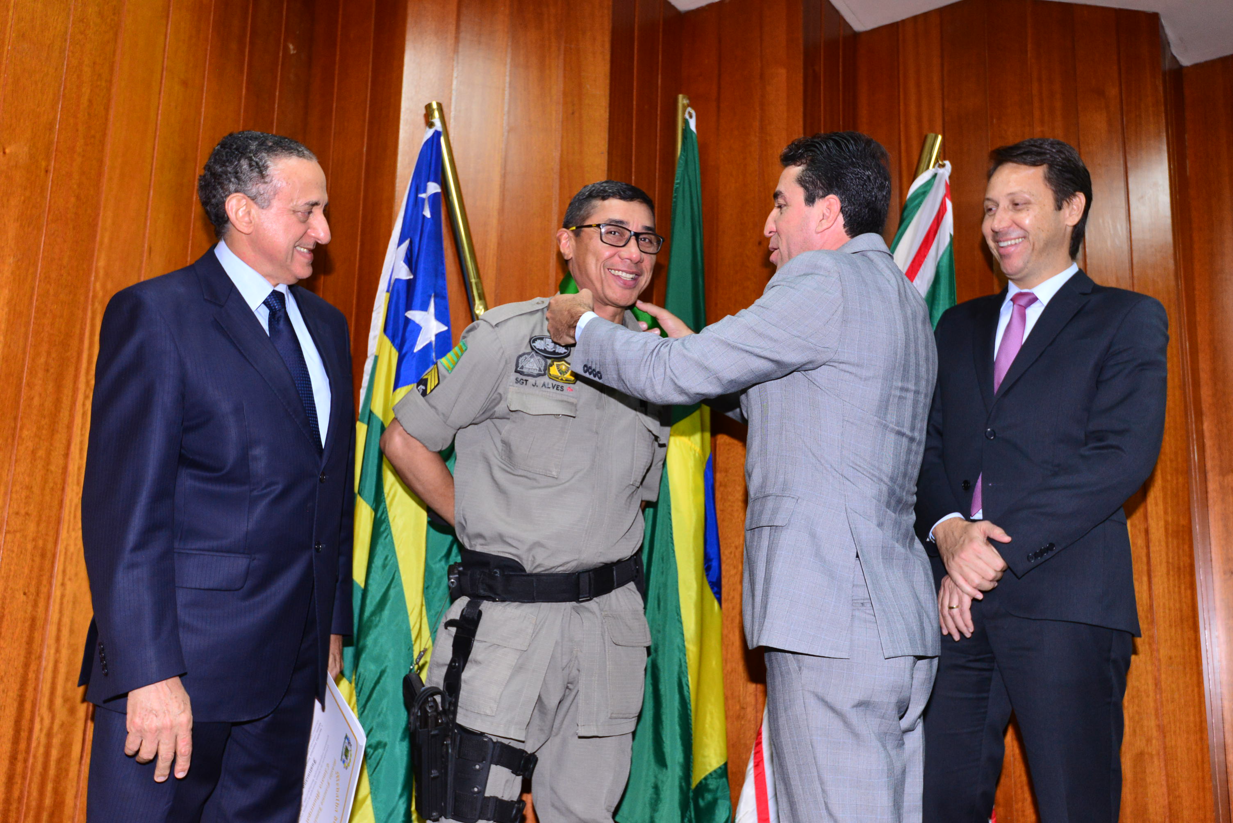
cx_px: 616
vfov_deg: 37.9
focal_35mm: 35
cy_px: 412
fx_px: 1199
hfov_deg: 54.4
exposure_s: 1/125
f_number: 5.6
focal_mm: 35
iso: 1600
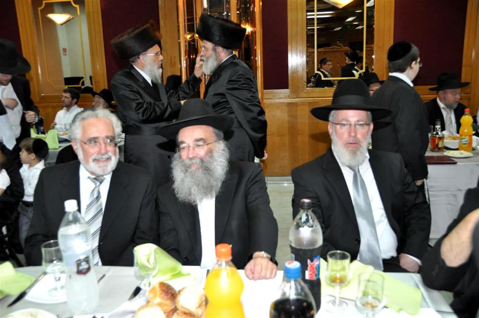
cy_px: 159
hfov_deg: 57.3
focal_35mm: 33
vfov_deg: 39.9
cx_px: 240
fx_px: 439
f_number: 4
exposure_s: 1/60
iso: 800
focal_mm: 22
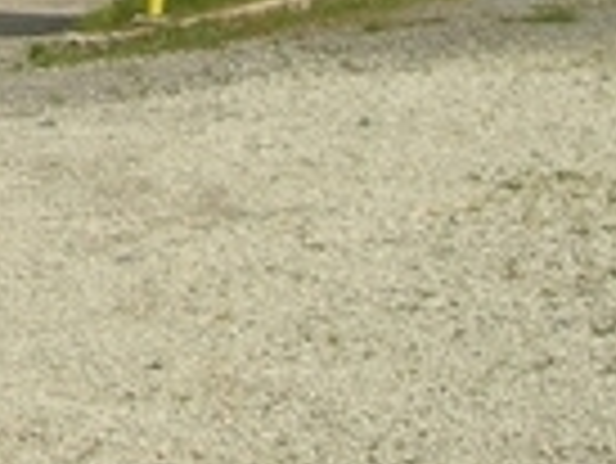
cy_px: -446
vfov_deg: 8.5
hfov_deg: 11.2
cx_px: -454
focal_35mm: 166
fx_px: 2957
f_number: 4.8
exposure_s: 1/760
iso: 50
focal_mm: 7.8
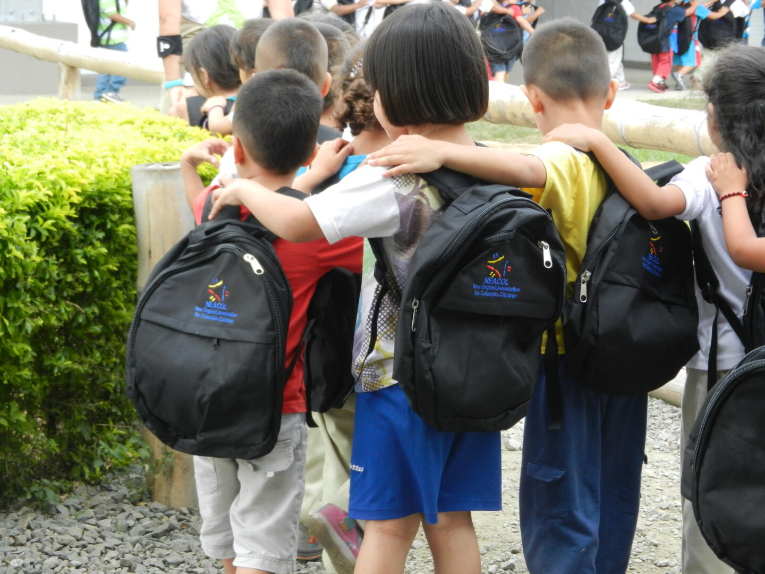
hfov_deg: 21.5
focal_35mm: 91
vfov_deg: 16.2
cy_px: 287
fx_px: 2011
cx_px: 382
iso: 320
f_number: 4.9
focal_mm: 16.3
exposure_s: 1/250
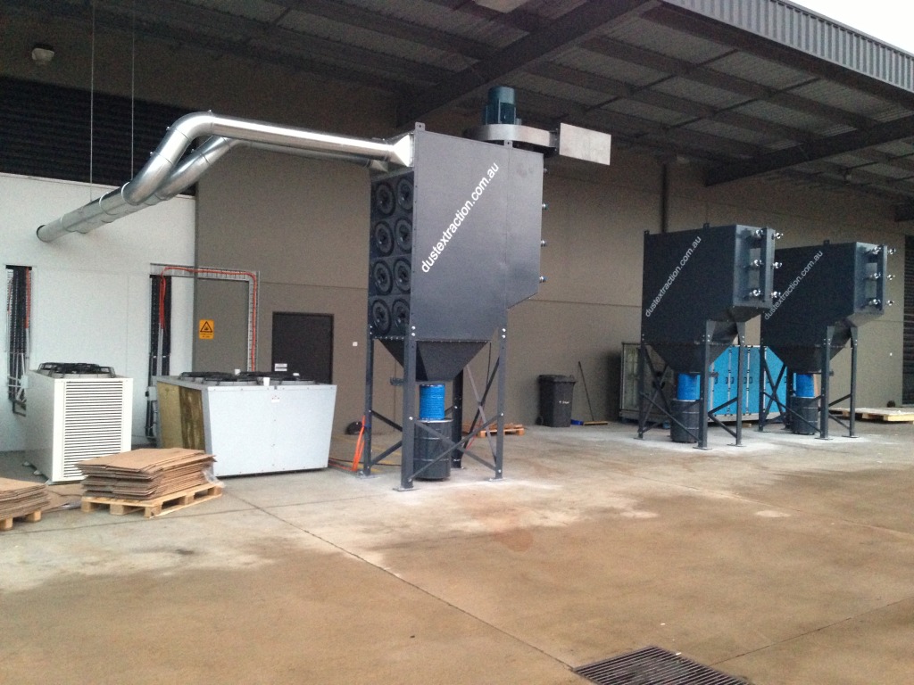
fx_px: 871
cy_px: 342
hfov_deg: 55.4
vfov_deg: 42.9
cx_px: 457
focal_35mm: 33
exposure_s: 1/16
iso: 500
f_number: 2.4
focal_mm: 4.13
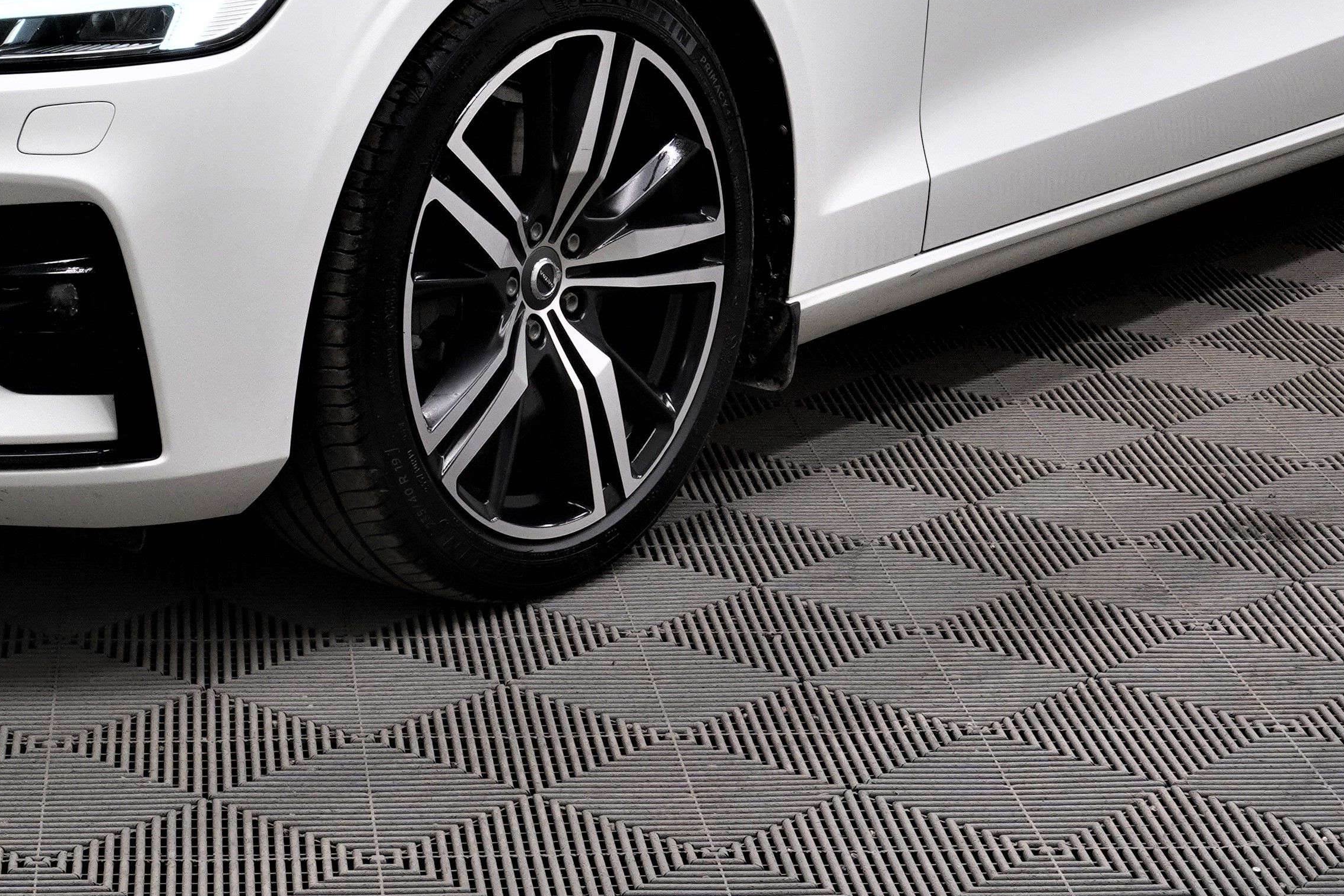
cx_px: 446
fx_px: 3708
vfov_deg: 13.4
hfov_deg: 20.5
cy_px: -206
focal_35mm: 99
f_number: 9
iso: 400
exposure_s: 1/15
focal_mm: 25
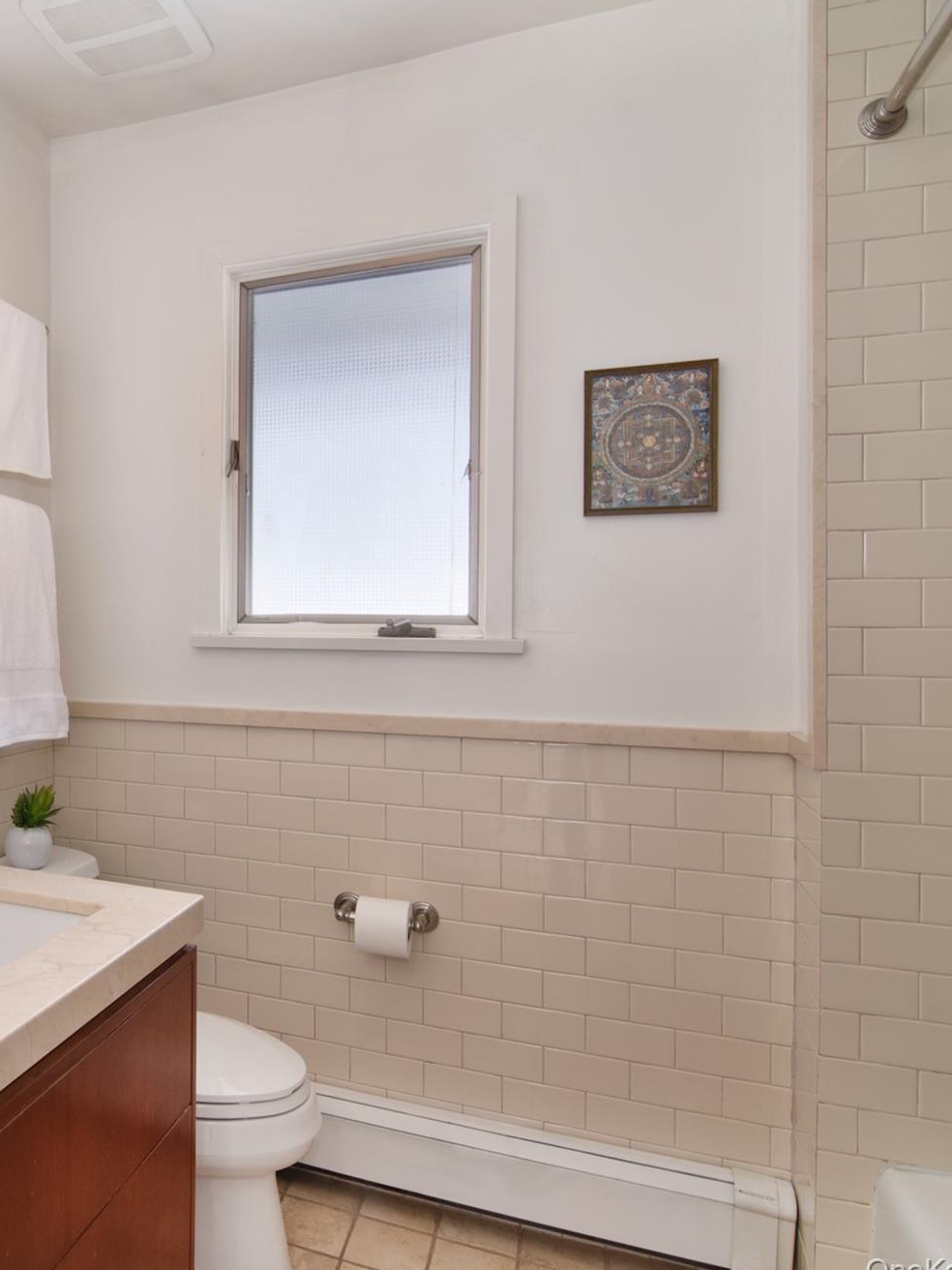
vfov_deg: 69.9
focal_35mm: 25
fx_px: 908
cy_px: 633
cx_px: 72
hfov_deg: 48.6
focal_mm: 11
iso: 640
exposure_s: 1/60
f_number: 11
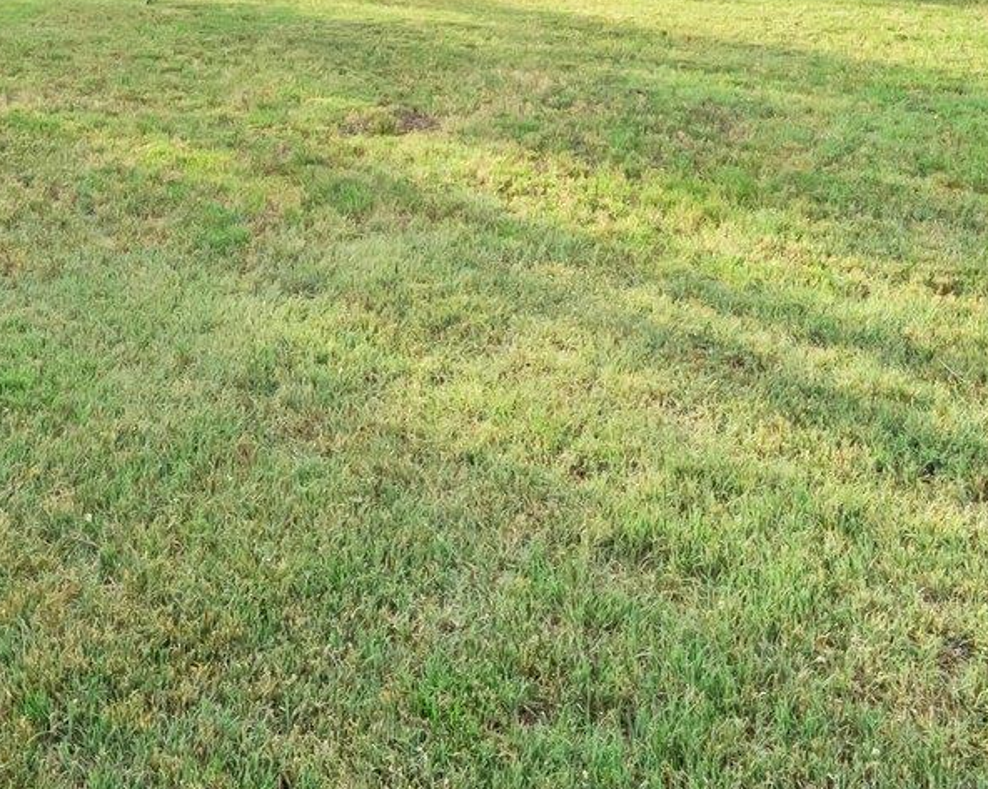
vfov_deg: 32.5
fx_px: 1140
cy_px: -126
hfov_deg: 46.4
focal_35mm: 39
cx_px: 364
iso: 160
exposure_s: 1/60
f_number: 11
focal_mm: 12
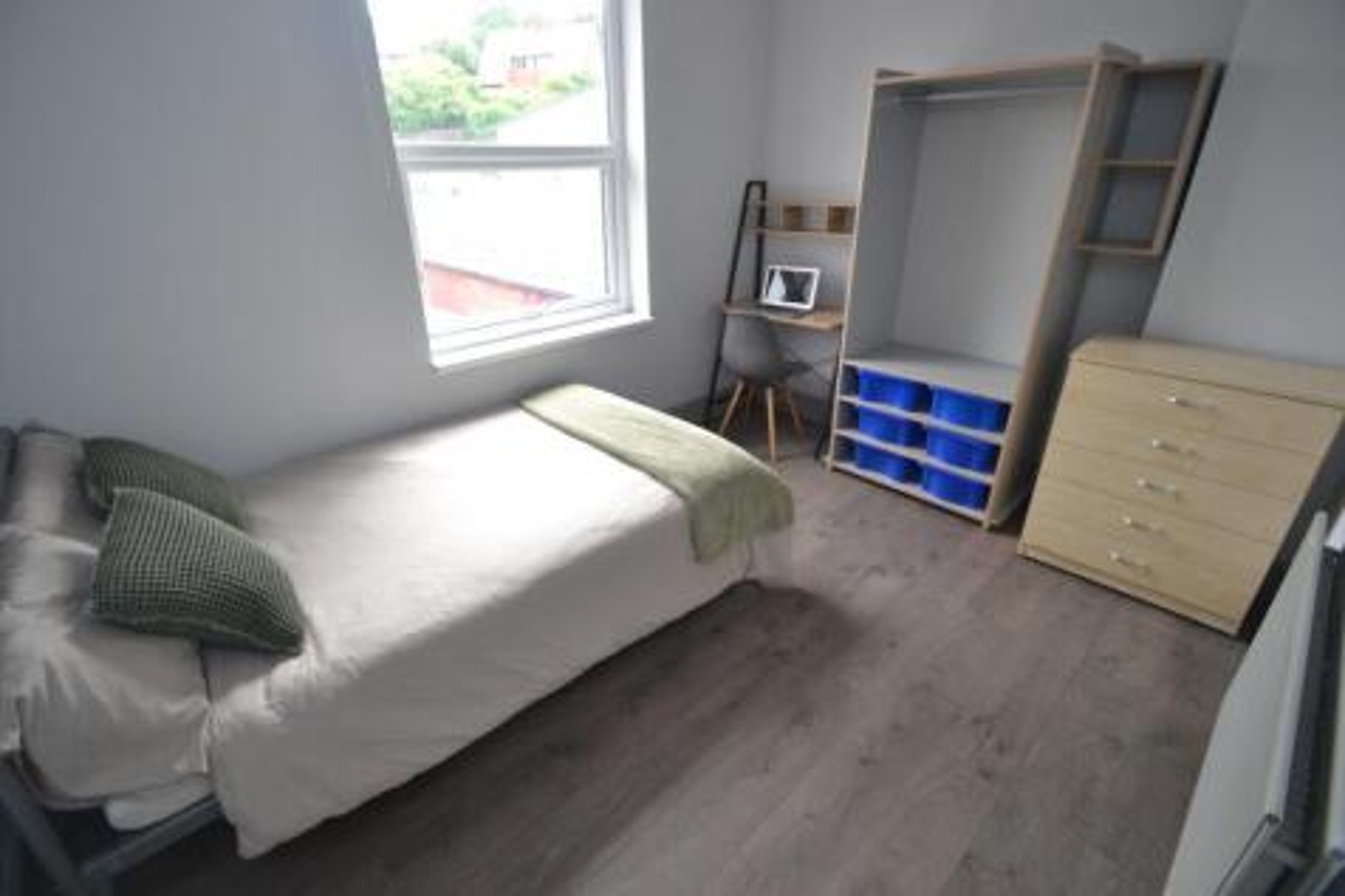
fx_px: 560
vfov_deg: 77.3
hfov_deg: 100.4
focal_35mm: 15
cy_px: 448
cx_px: 672
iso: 400
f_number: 3.5
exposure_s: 1/60
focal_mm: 10
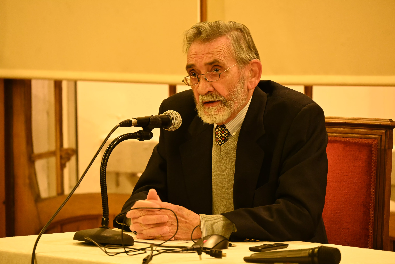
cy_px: 132
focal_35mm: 195
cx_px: 198
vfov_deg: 7.0
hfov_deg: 10.5
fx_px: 2139
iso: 3200
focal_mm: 130
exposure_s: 1/20
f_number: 5.3
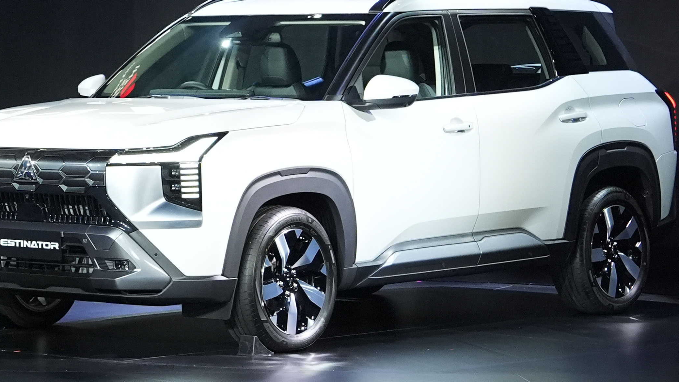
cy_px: 19
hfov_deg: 14.4
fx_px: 2557
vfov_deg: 8.5
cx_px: -251
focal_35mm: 142
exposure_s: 1/250
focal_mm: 47
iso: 2500
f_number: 4
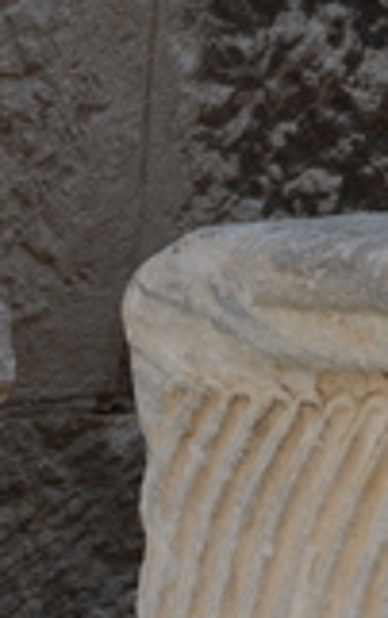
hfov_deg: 5.4
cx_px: -423
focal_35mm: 239
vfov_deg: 8.7
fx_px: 4033
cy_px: 775
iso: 320
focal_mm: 38
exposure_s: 1/250
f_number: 8
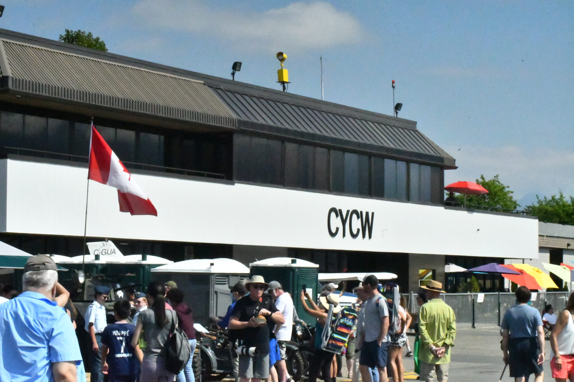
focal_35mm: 105
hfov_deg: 19.5
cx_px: 287
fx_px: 1674
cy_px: 191
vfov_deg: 13.0
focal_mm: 70
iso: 32000
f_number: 32
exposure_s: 1/8000
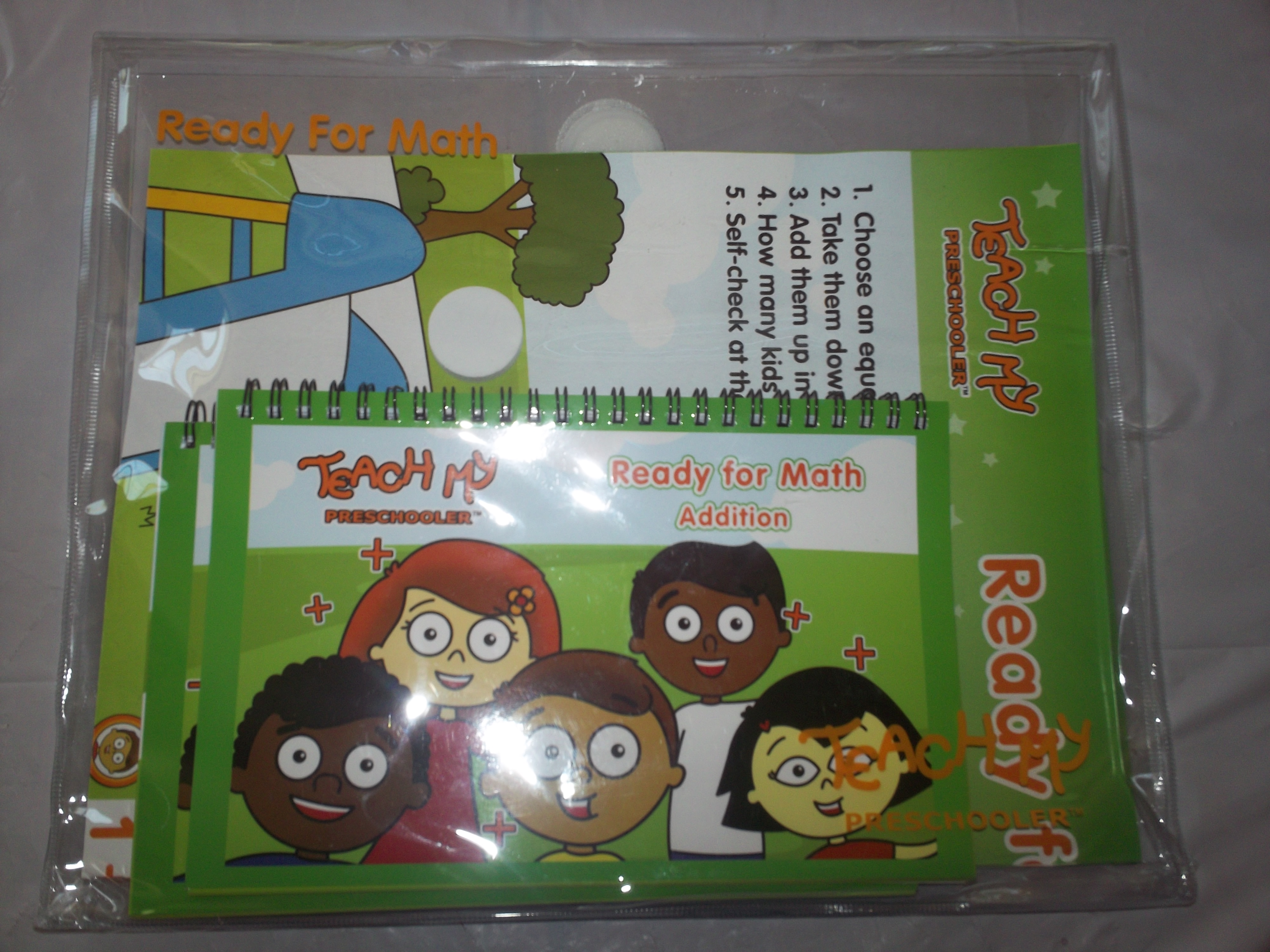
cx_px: 635
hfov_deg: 49.0
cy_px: 476
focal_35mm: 38
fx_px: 1394
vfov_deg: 37.7
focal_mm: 6.3
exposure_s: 1/50
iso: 80
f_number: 4.5
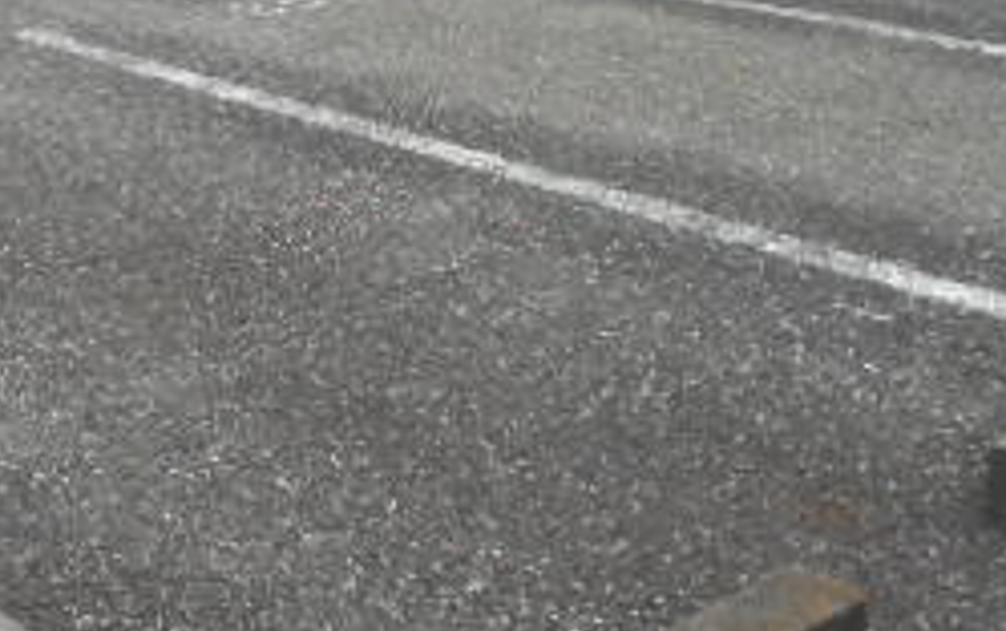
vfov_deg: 18.4
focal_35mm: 68
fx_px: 1866
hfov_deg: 29.1
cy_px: -73
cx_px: 121
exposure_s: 1/320
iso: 80
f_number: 3.7
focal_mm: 4.5
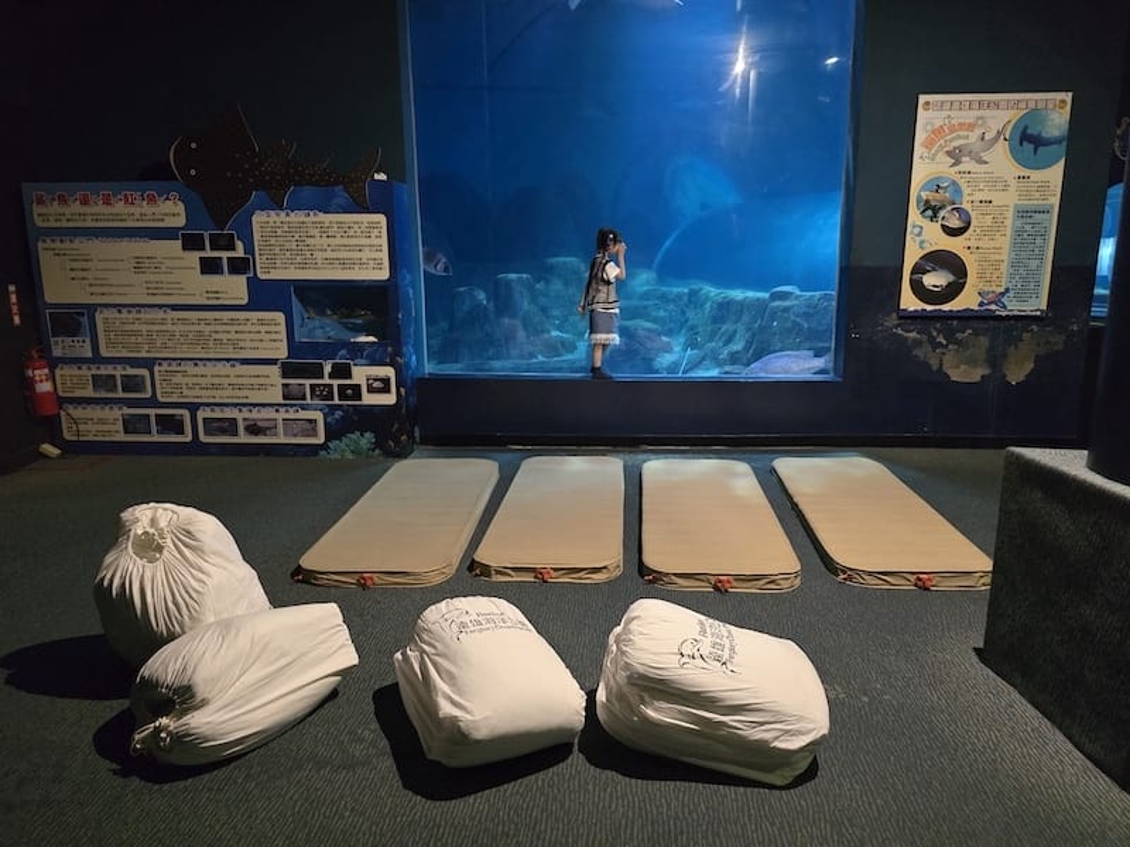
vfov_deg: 58.9
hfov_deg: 73.9
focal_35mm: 23
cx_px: 565
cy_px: 424
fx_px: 751
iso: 2000
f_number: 1.7
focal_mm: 6.3
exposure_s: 1/60
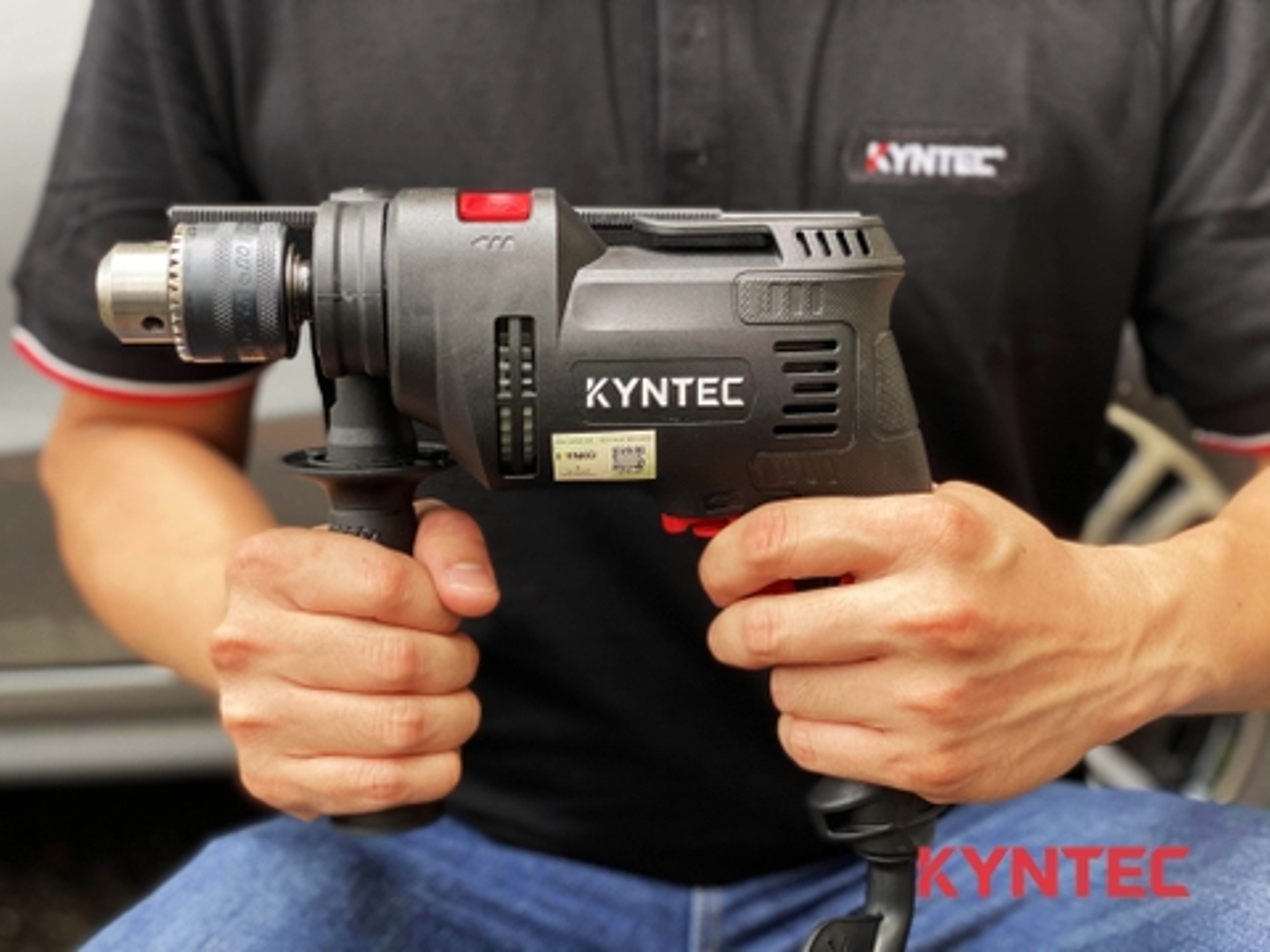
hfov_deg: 36.8
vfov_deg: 28.0
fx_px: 1908
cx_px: 635
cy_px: 476
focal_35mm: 52
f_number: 2
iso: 80
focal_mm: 6
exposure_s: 1/122
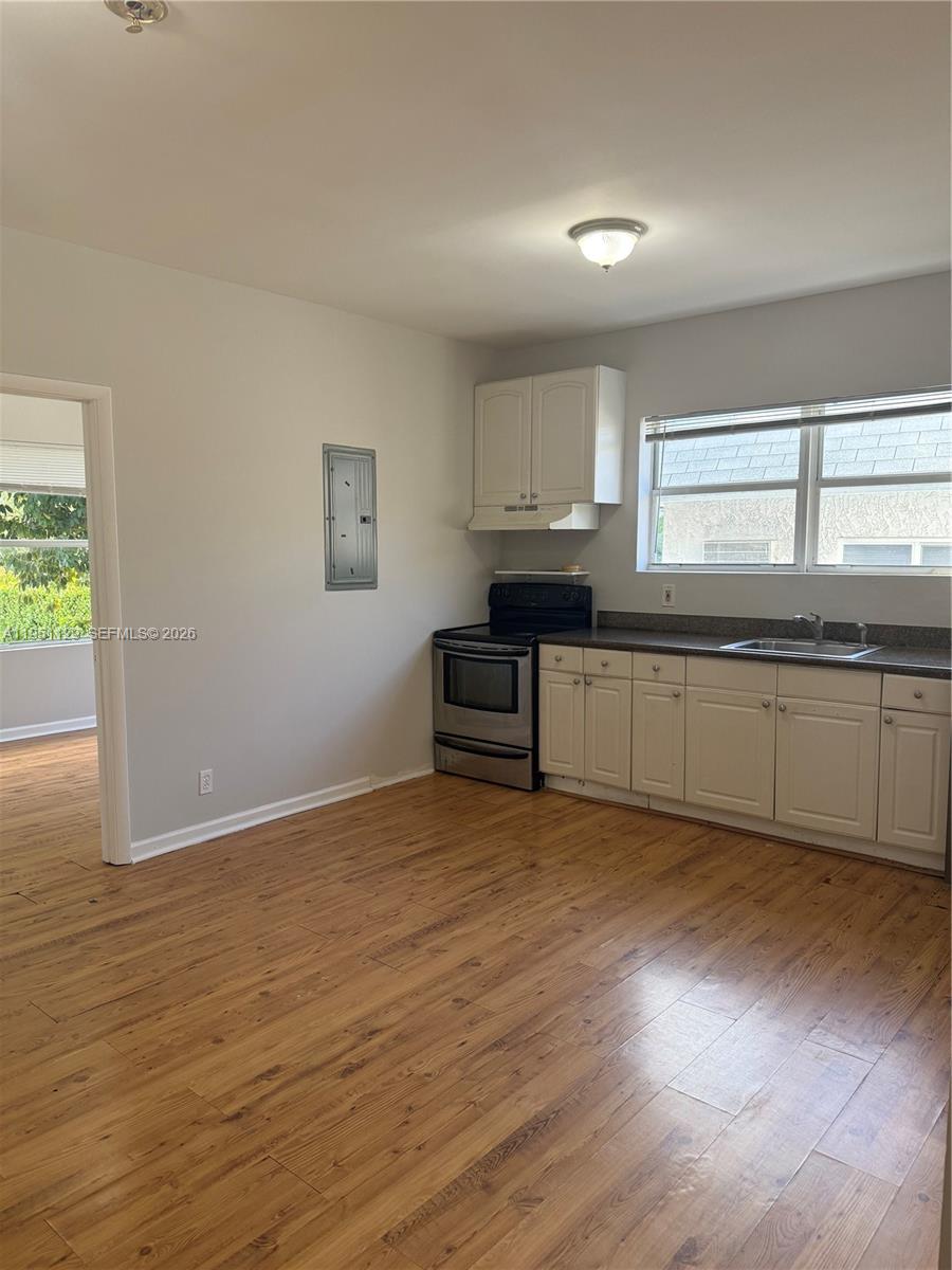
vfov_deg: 71.6
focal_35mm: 24
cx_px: 476
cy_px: 635
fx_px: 880
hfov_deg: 56.8
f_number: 1.78
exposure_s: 1/123
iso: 125
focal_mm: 6.76
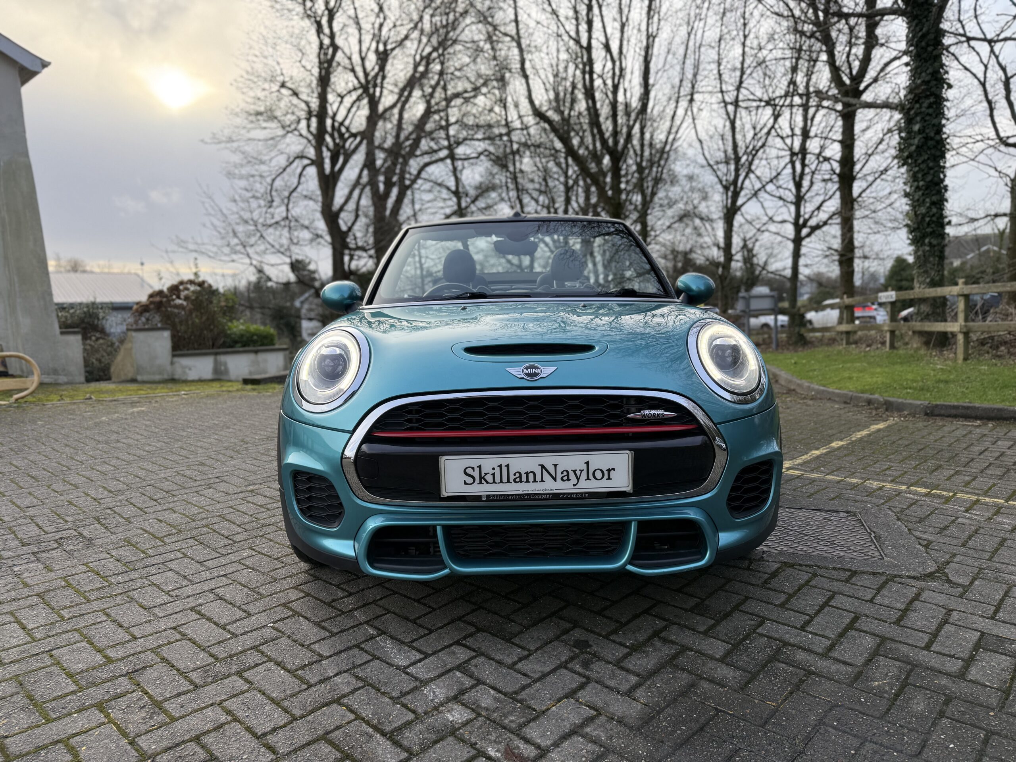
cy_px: 381
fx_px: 704
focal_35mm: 24
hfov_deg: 71.6
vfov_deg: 56.8
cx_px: 508
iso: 100
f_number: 1.78
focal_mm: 6.76
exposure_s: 1/931
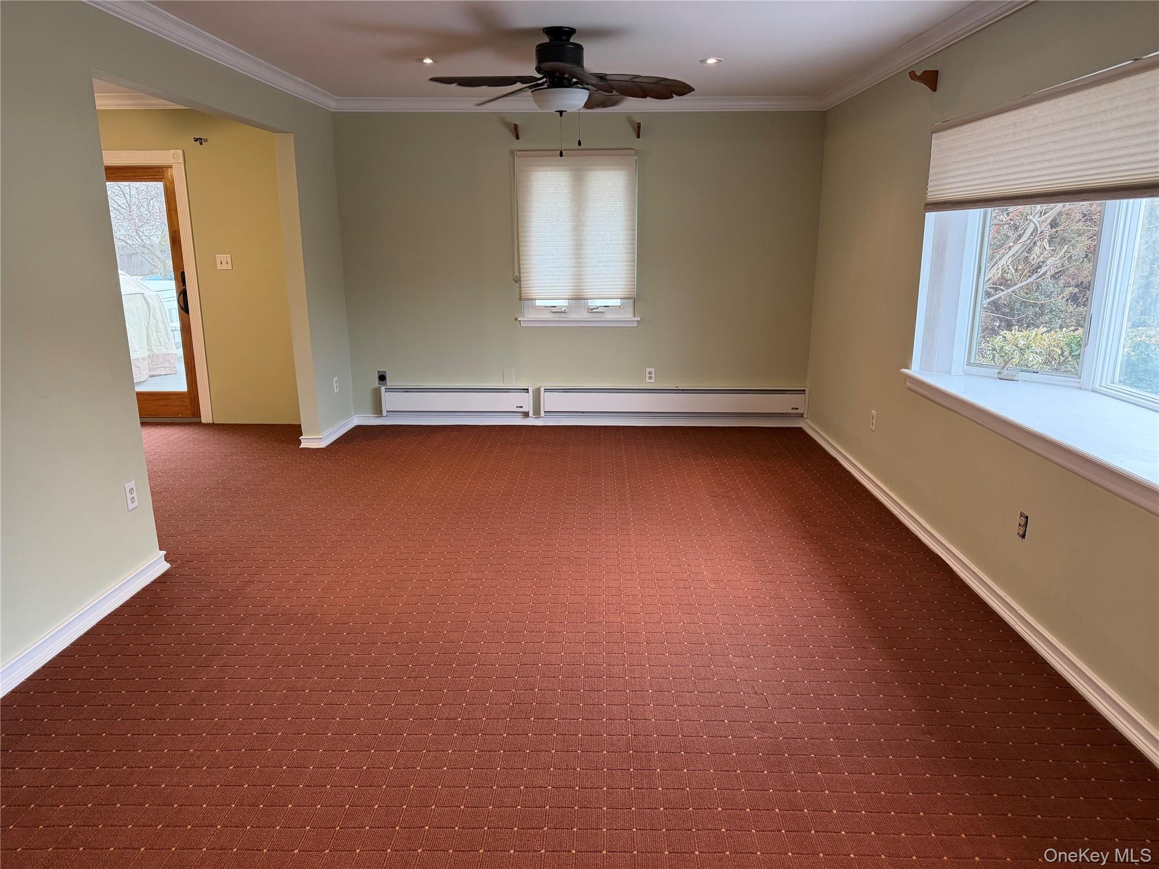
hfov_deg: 71.6
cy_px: 434
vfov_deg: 56.8
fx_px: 804
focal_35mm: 24
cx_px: 580
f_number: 1.78
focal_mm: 6.76
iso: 320
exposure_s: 1/120
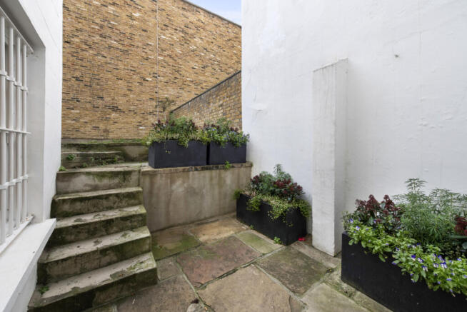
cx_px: 234
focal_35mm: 14
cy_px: 156
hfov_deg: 104.2
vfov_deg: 81.3
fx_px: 182
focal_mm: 14
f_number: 8
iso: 400
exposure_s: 1/80
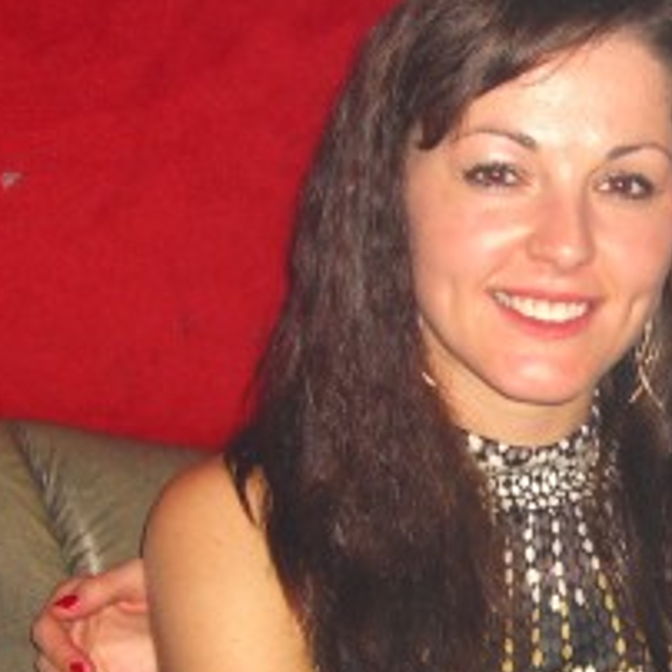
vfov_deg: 17.3
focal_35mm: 100
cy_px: 509
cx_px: 682
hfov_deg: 17.0
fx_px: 2196
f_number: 2.8
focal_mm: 7.9
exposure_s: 1/60
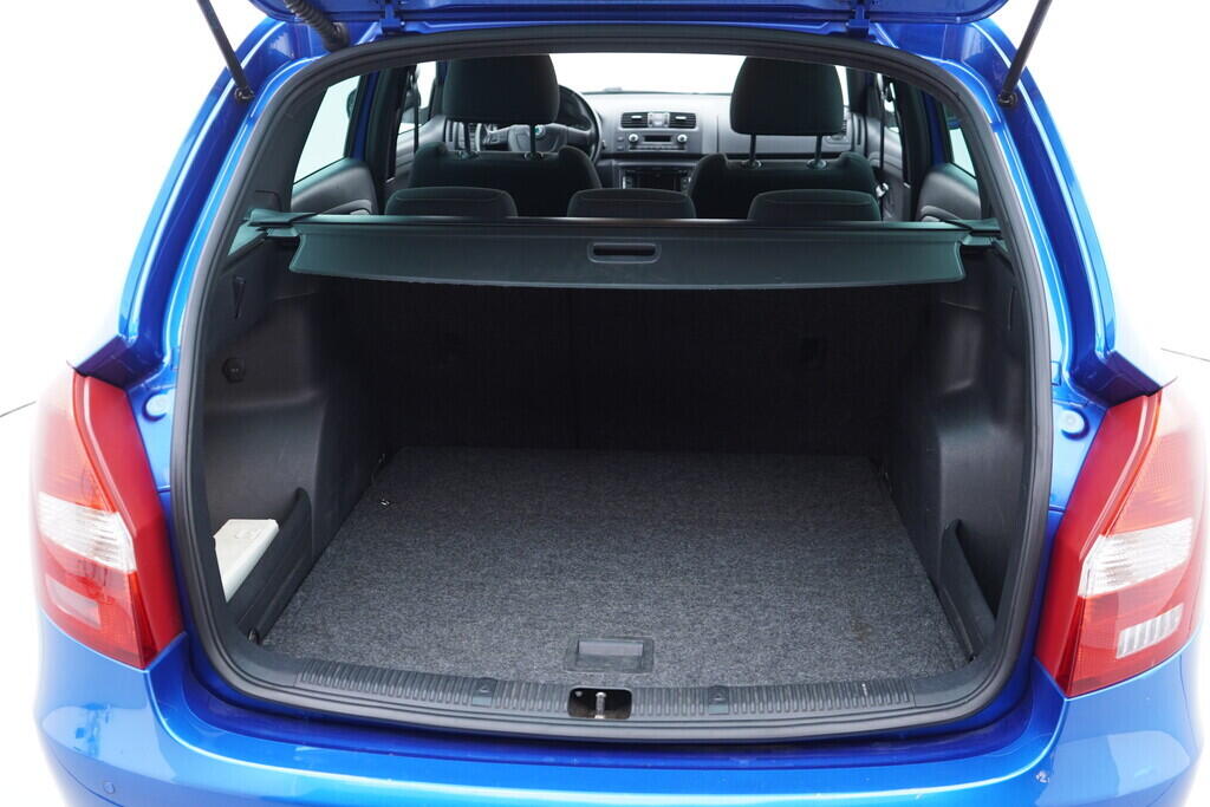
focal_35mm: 36
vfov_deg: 36.9
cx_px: 605
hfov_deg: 53.1
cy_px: 404
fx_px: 1210
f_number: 2.8
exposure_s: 1/40
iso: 320
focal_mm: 24
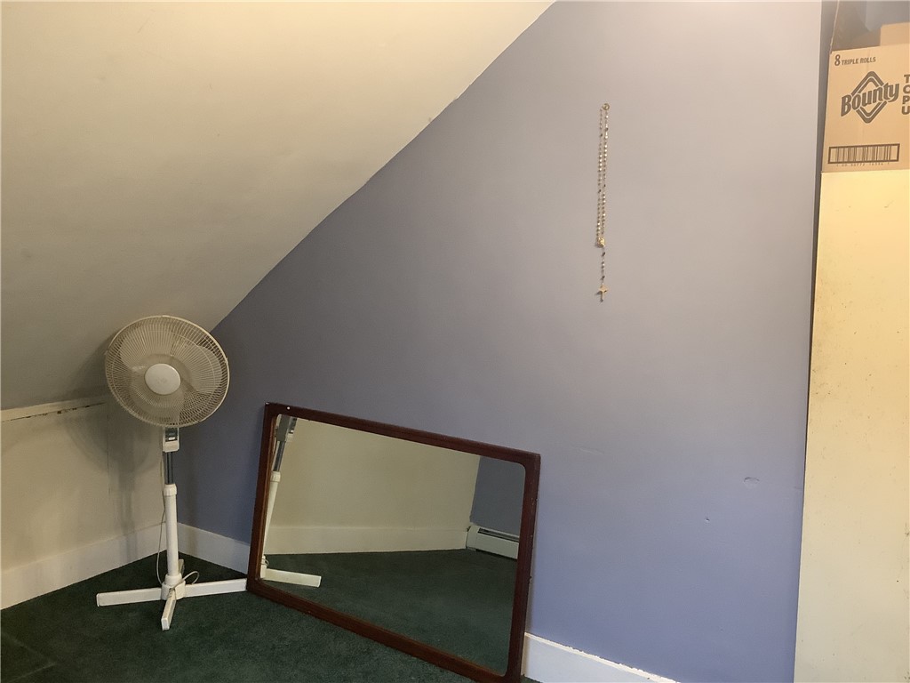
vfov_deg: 45.4
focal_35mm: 31
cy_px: 342
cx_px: 455
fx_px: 815
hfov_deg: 58.4
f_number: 2.4
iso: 320
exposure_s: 1/60
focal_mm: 3.3
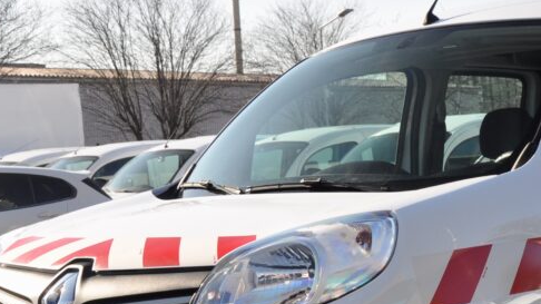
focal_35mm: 86
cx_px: 434
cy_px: 234
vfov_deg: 14.0
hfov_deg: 24.3
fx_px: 1233
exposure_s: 1/250
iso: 500
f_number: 9
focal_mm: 26
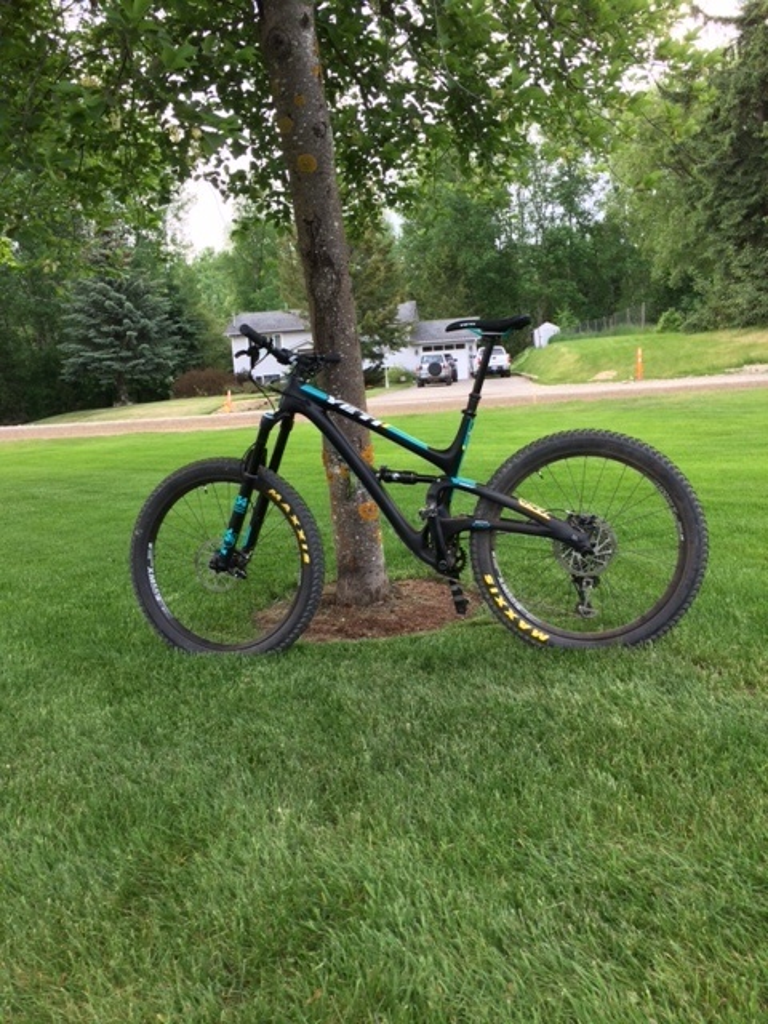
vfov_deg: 61.7
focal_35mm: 29
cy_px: 512
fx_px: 858
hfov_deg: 48.2
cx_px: 384
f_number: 2.2
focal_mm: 4.15
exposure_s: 1/60
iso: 40
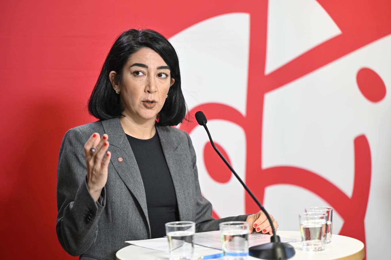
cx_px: 196
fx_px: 1357
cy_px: 130
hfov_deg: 16.4
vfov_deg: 11.0
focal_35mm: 125
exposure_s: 1/160
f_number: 2.8
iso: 1600
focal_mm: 125
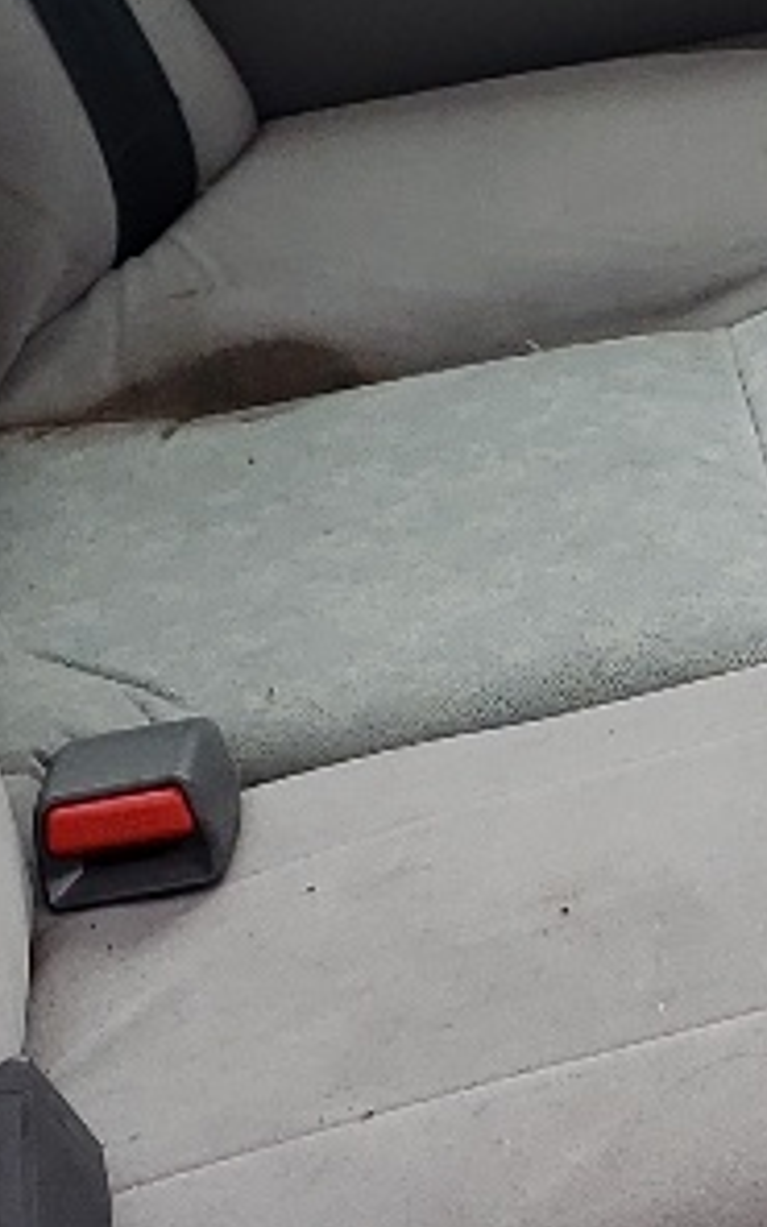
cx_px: 837
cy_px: 812
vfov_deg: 14.0
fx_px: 4983
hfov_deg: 8.7
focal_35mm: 149
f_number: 1.5
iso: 50
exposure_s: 1/312
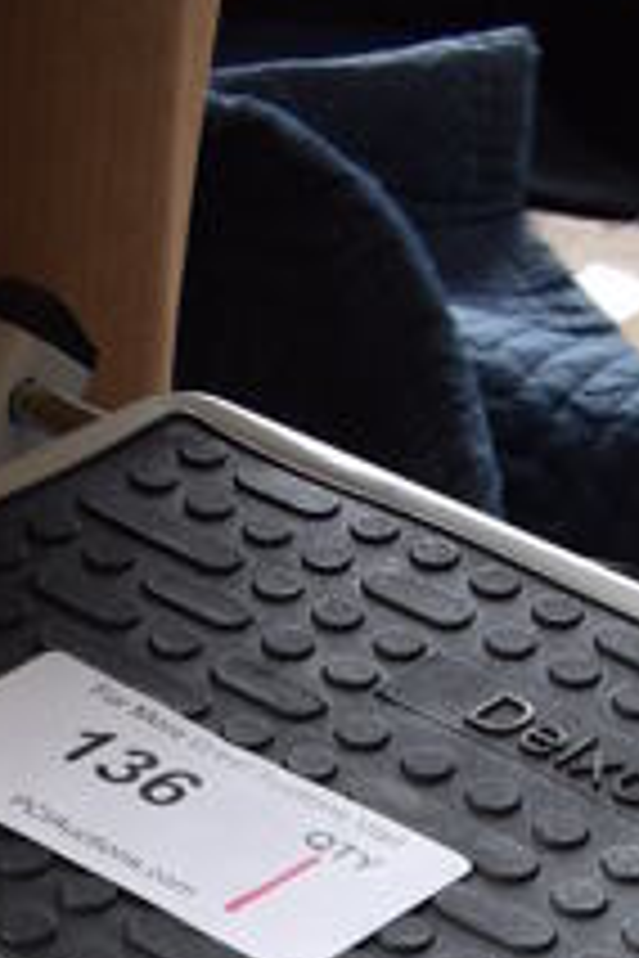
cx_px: 374
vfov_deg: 14.8
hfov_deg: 11.8
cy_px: 1855
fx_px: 3088
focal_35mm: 116
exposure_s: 1/250
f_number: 4.5
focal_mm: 18
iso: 400
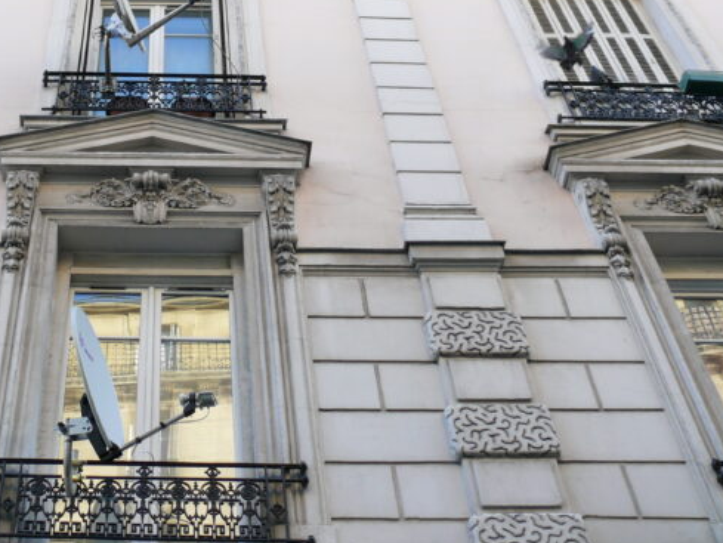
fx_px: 1149
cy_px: 123
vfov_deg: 26.2
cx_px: 172
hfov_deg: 34.1
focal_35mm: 55
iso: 100
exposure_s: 1/100
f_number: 3.2
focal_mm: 7.4
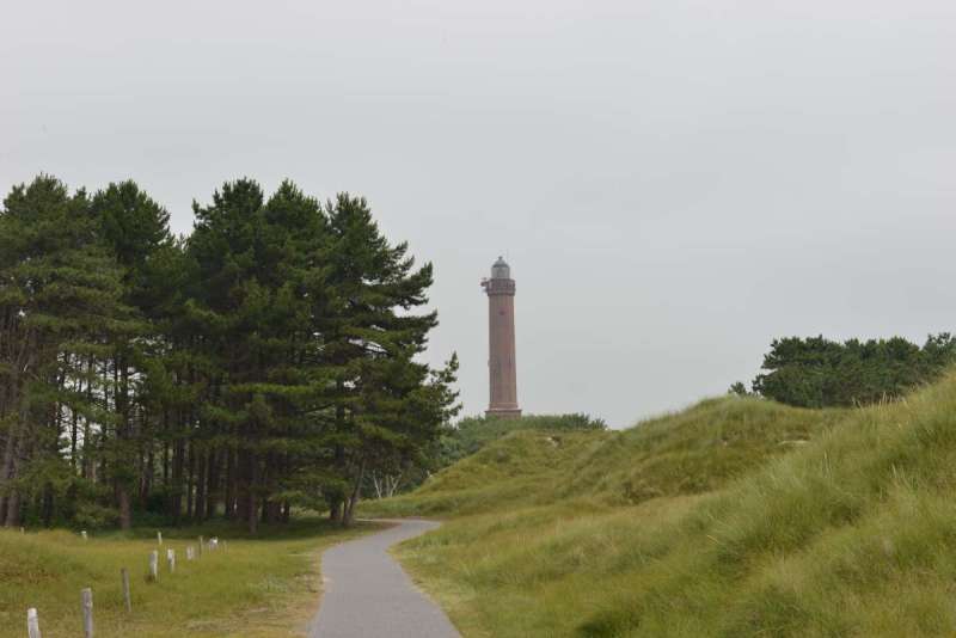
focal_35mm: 70
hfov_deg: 28.8
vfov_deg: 19.5
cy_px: 319
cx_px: 478
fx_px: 1859
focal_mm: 70
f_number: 16
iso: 125
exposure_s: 1/100
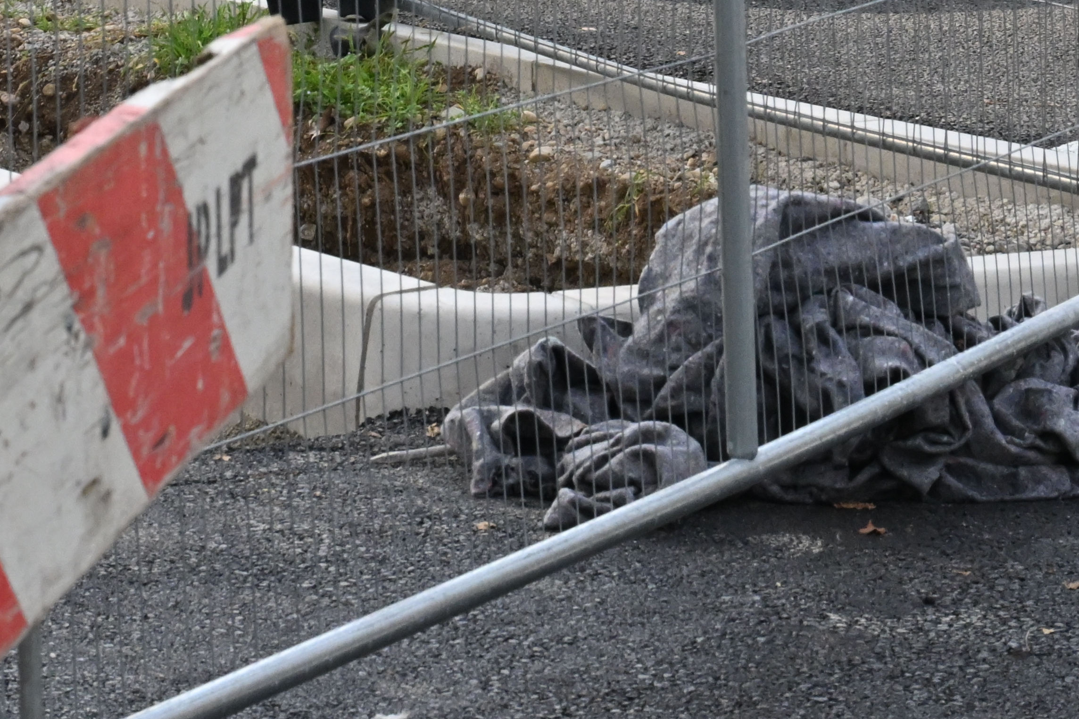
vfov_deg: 8.0
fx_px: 4975
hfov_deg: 12.3
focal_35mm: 166
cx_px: 283
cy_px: -495
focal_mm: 46
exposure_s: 1/800
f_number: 10
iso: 1250
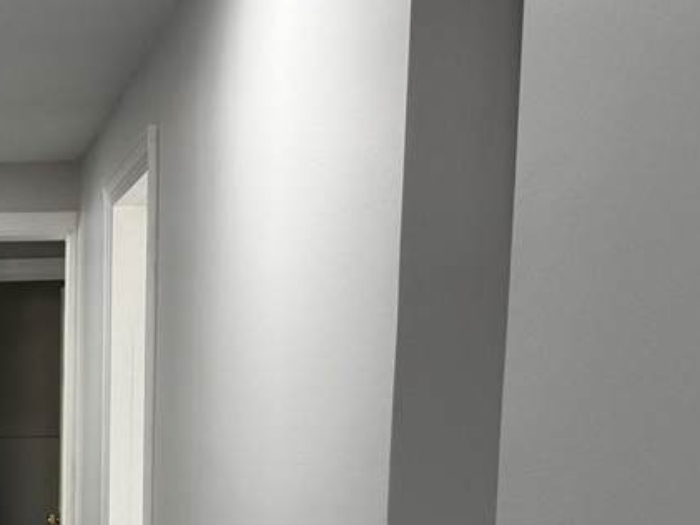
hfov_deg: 24.8
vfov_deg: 19.1
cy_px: 625
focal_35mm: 73
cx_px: -75
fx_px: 1477
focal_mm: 6.76
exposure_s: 1/120
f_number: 1.78
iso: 125
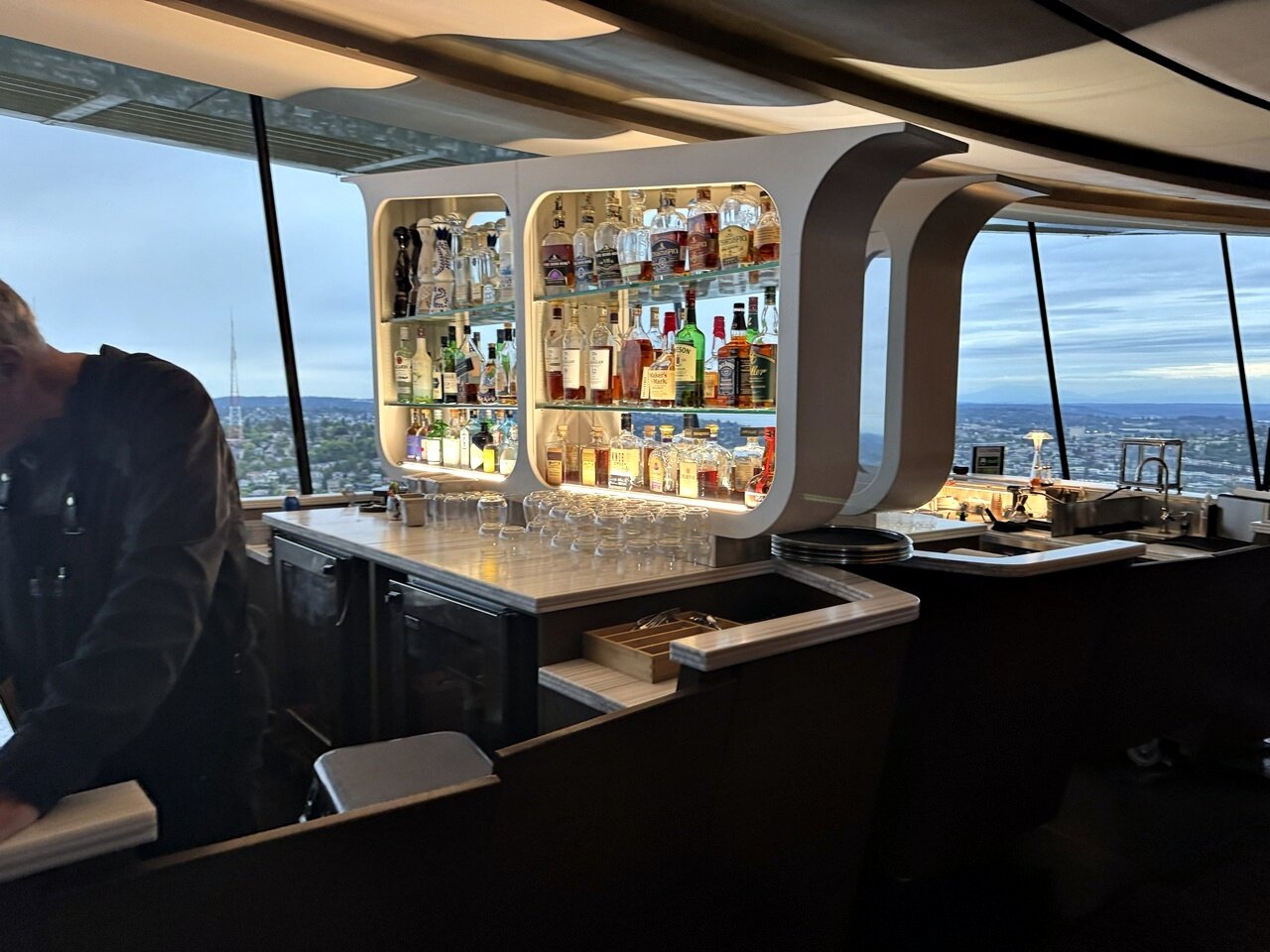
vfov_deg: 56.8
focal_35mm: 24
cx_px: 635
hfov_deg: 71.6
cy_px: 476
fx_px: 881
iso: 320
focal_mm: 6.8
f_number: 1.8
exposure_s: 1/59
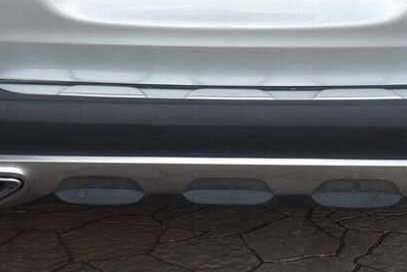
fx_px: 1425
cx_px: 191
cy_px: -53
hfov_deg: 16.3
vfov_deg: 10.7
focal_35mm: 126
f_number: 8
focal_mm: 50
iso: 500
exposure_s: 1/250
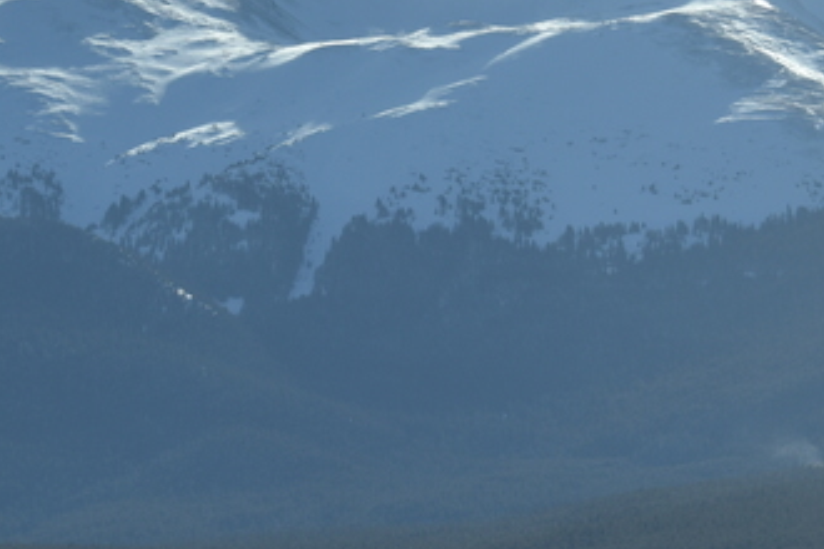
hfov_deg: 5.3
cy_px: 387
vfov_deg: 3.5
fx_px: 8880
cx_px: 390
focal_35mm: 388
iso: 100
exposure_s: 1/400
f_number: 10
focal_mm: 100
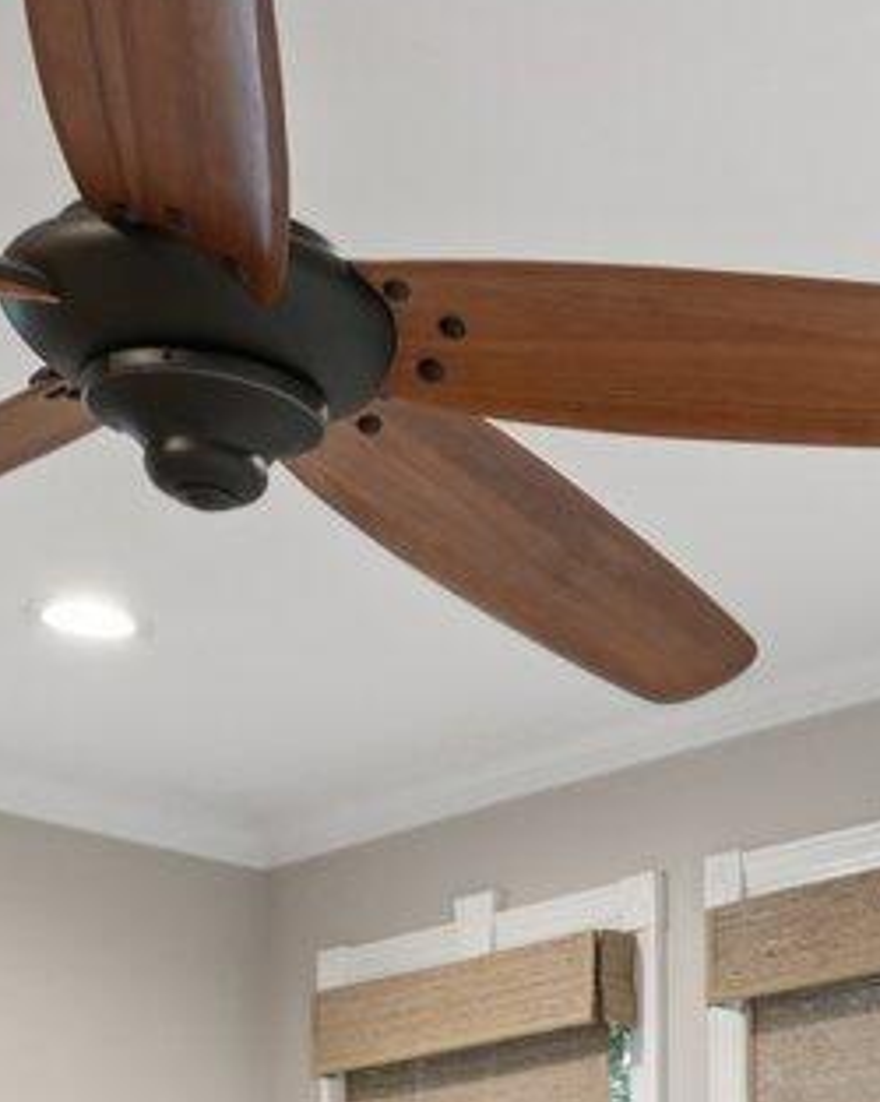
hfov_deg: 16.0
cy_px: 1729
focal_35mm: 86
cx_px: 1397
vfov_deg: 19.1
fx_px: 2803
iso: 200
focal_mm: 14
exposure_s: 1/5
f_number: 9
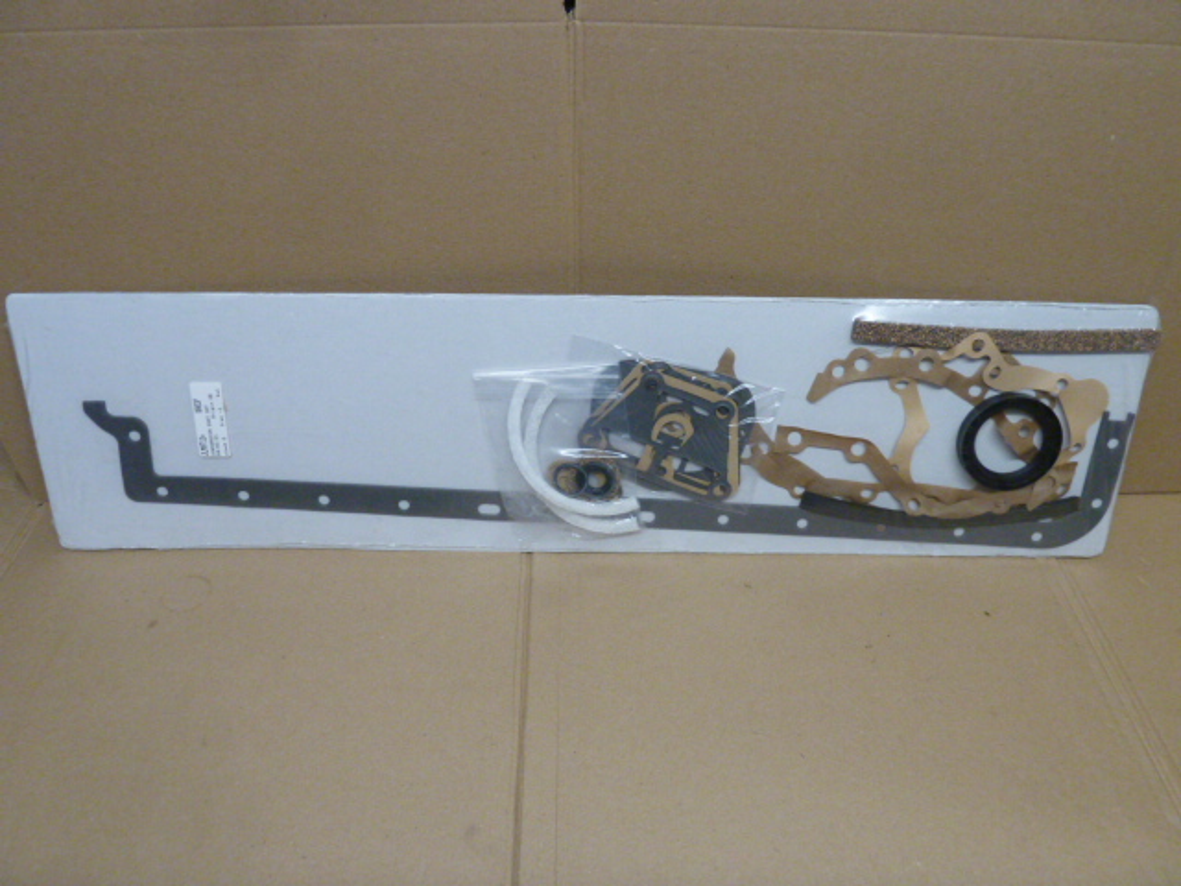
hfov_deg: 69.4
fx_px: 853
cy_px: 443
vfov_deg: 54.9
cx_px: 590
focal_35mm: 25
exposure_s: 1/20
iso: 400
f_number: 3.3
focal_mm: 4.1
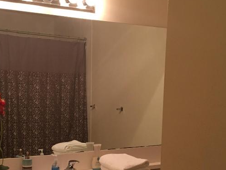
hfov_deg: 32.1
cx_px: 90
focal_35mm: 60
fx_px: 392
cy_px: 126
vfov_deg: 24.2
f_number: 2.2
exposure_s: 1/30
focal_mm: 4.15
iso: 80
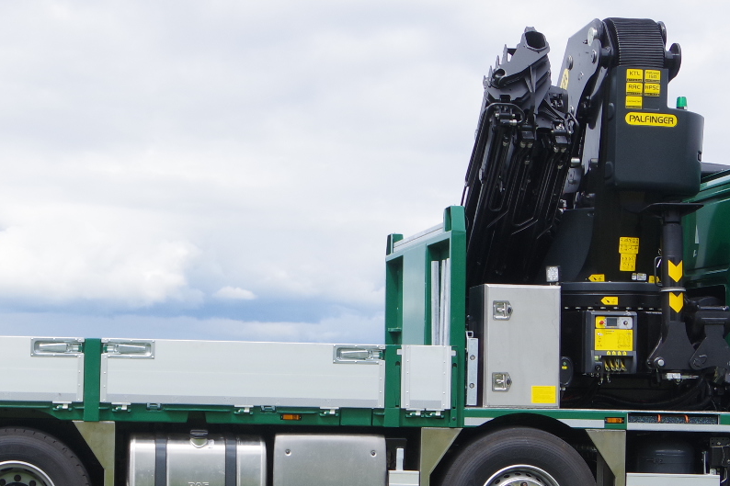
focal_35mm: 75
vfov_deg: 18.1
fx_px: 1520
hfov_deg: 26.7
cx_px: 195
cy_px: 331
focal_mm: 21
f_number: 9
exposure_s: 1/200
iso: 200
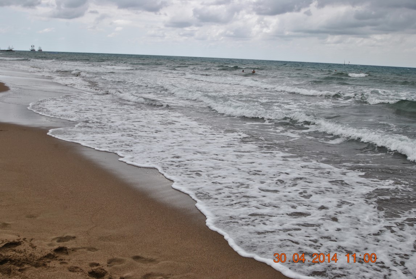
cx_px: 208
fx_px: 417
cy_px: 140
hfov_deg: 53.1
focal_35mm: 36
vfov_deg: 37.0
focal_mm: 24
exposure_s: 1/250
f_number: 8
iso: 100
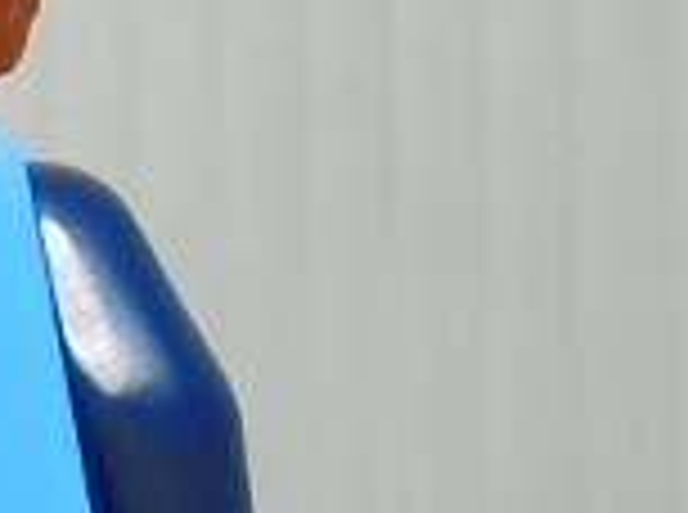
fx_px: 3331
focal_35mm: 168
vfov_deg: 8.8
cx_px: -229
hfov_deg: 11.5
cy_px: 310
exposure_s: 1/15
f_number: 3.5
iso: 100
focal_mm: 5.4
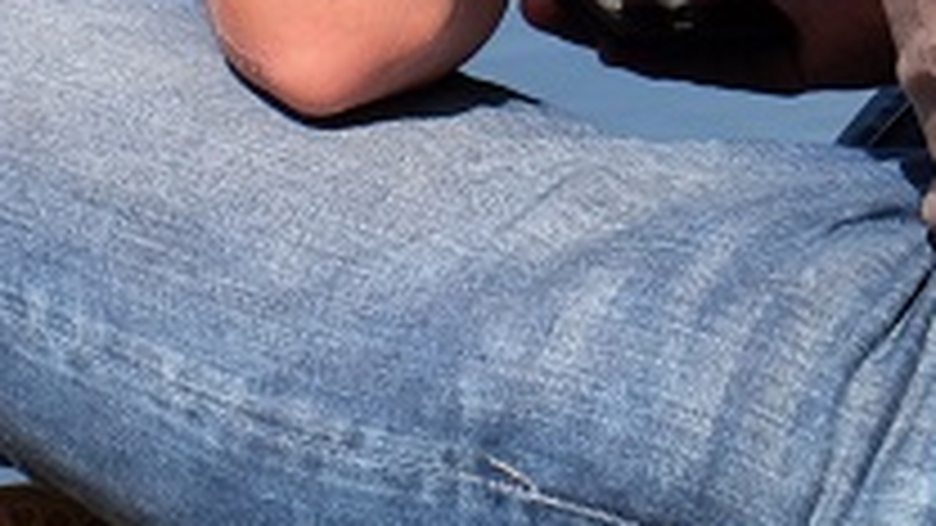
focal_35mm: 427
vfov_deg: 2.8
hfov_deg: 5.1
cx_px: 464
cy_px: -405
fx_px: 10598
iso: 200
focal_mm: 55
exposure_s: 1/80
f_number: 10
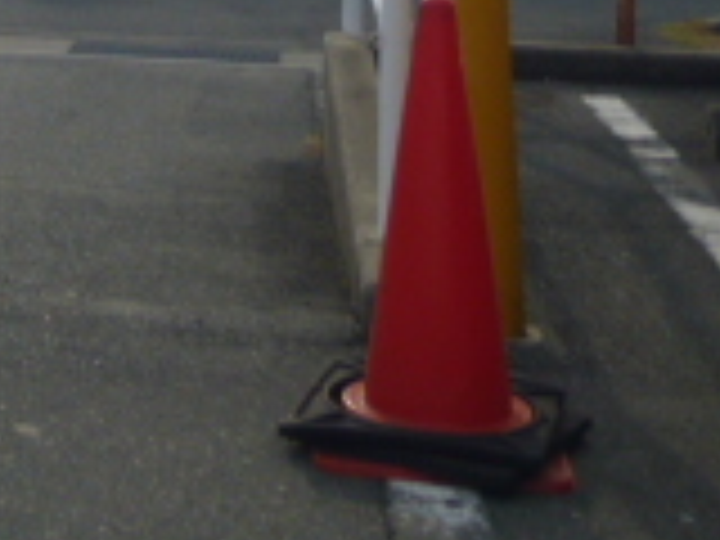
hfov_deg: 18.3
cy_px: -513
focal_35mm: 100
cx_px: -225
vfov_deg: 13.0
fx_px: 2080
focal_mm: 4.5
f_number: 9
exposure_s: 1/200
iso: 100
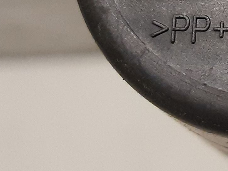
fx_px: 481
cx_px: 301
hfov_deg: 23.4
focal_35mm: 73
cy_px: -11
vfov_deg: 19.4
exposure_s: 1/50
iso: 200
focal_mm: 3.93
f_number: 1.7
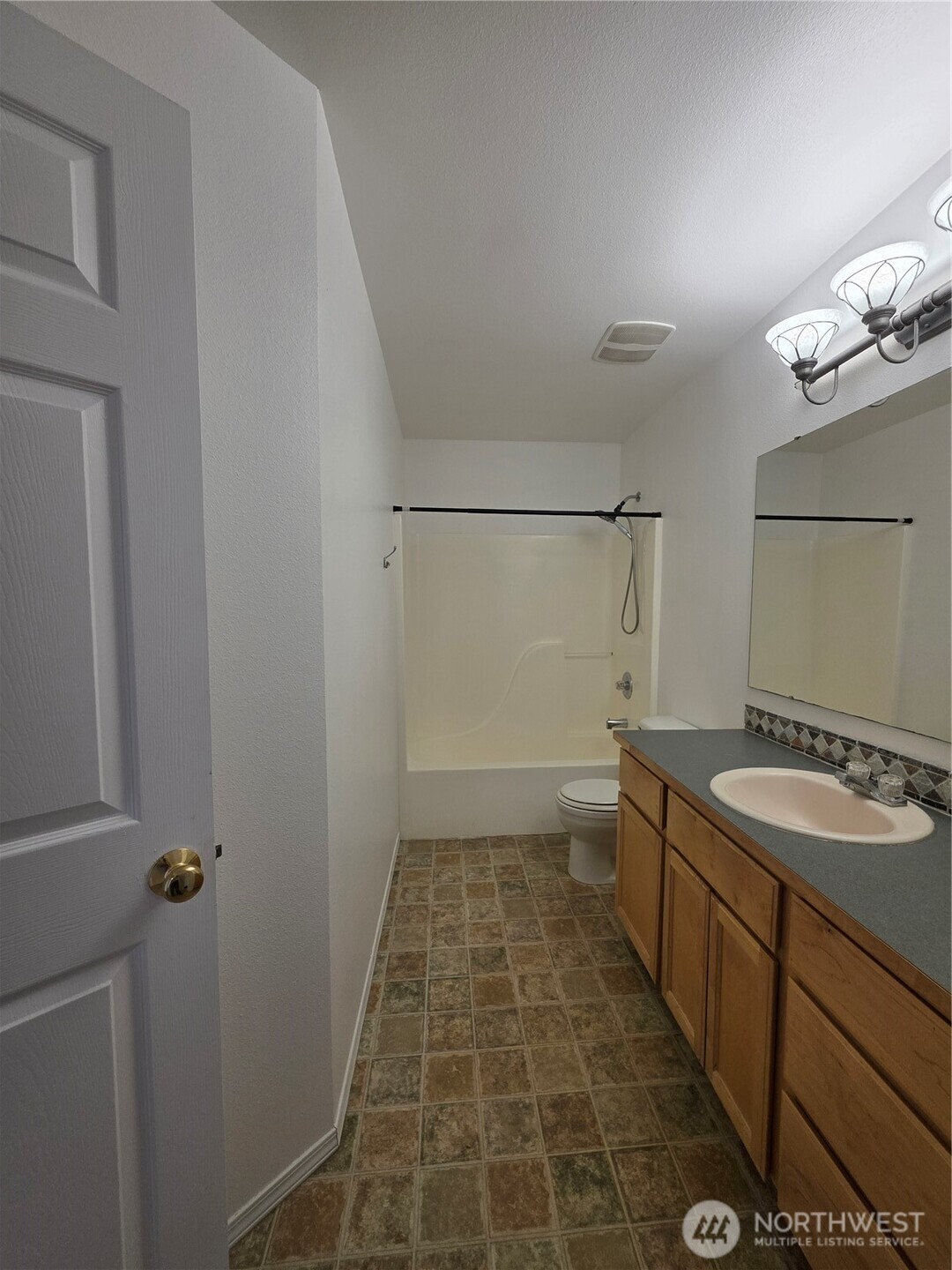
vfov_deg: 106.2
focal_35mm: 13
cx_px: 476
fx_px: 477
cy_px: 635
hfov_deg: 89.9
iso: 80
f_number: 1.9
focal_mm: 2.2
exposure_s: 1/120
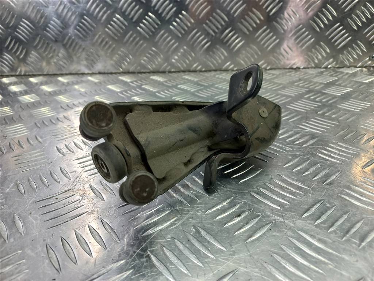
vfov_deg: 54.9
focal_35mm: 25
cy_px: 140
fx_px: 270
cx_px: 187
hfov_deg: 69.4
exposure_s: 1/50
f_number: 1.8
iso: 64
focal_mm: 4.6
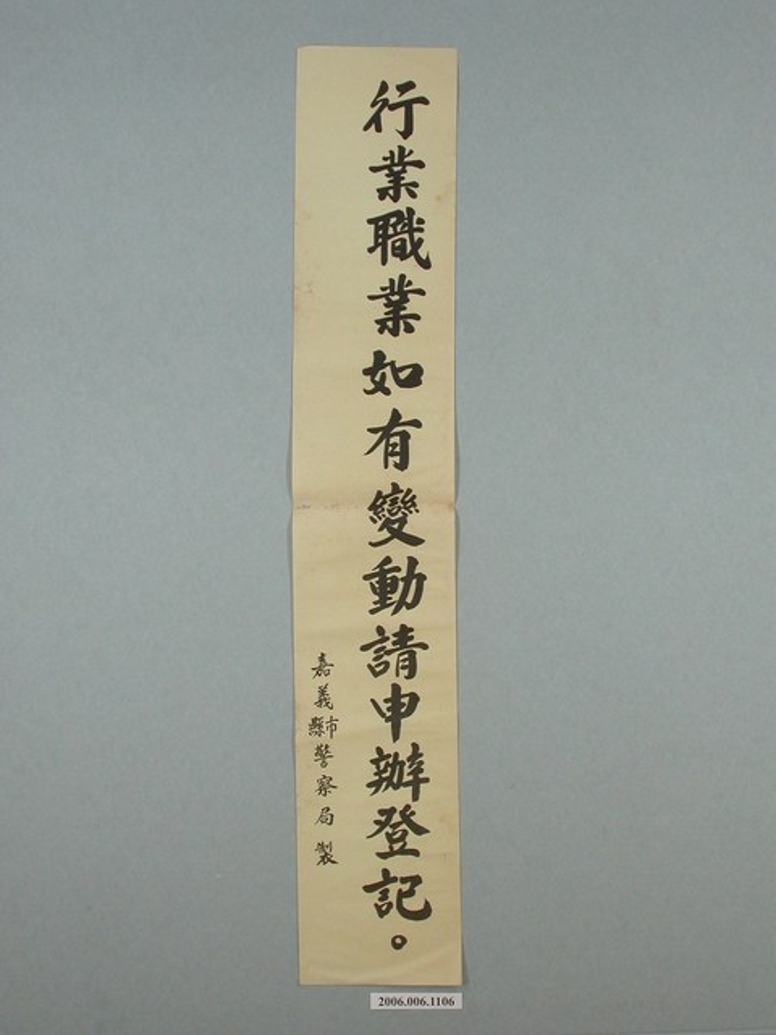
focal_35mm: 54
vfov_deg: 35.5
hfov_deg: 27.0
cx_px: 388
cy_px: 518
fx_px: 1614
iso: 100
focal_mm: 11.3
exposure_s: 1/30
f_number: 4.2
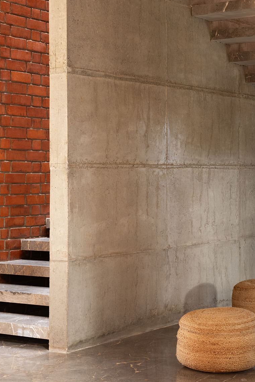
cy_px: 156
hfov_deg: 17.7
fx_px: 818
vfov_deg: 26.3
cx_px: 132
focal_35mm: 77
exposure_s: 1/1.25
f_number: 8
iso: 500
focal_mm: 49
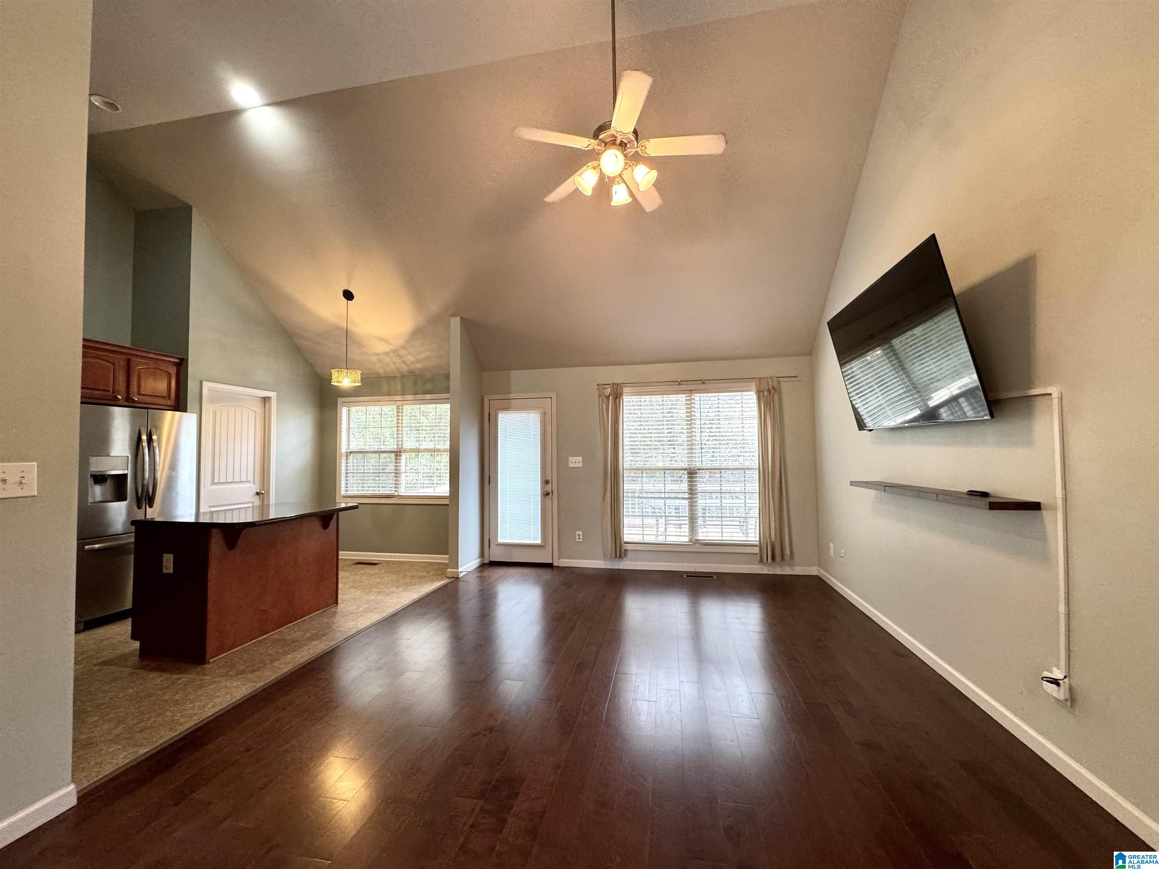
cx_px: 580
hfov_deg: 102.1
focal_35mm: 14
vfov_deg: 85.7
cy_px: 434
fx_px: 469
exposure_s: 1/60
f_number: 2.2
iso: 200
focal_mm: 2.22
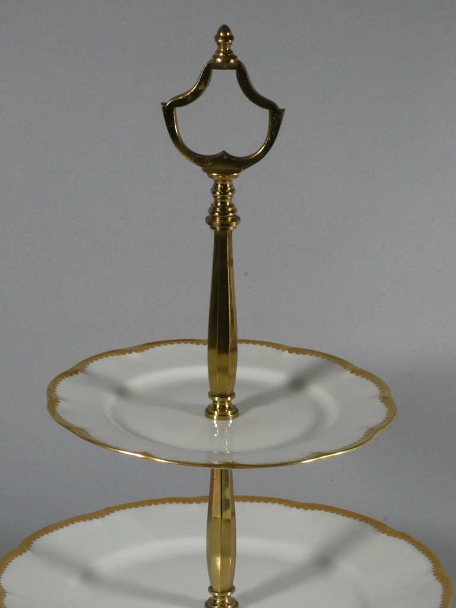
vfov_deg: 13.4
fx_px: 2582
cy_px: 304
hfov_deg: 10.1
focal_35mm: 147
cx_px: 228
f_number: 5.4
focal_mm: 26.3
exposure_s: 1/125
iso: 400
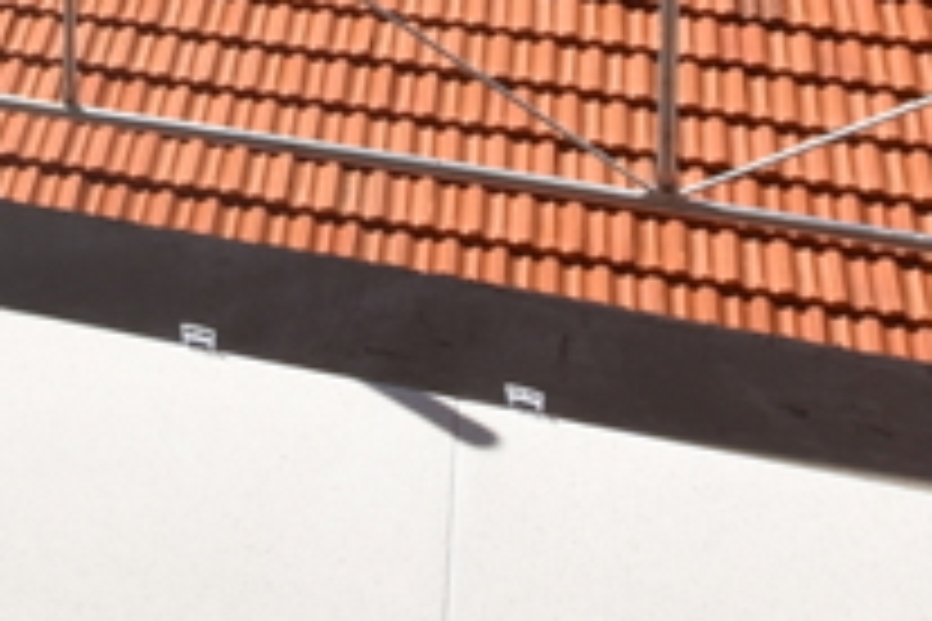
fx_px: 2252
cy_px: -850
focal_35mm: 87
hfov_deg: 20.3
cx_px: -441
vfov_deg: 12.5
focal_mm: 10
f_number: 10
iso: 100
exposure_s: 1/250
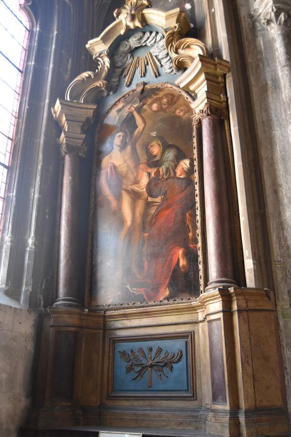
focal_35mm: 33
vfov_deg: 57.2
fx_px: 400
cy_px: 218
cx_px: 146
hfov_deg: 40.0
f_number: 3.5
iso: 2000
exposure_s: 1/60
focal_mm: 22
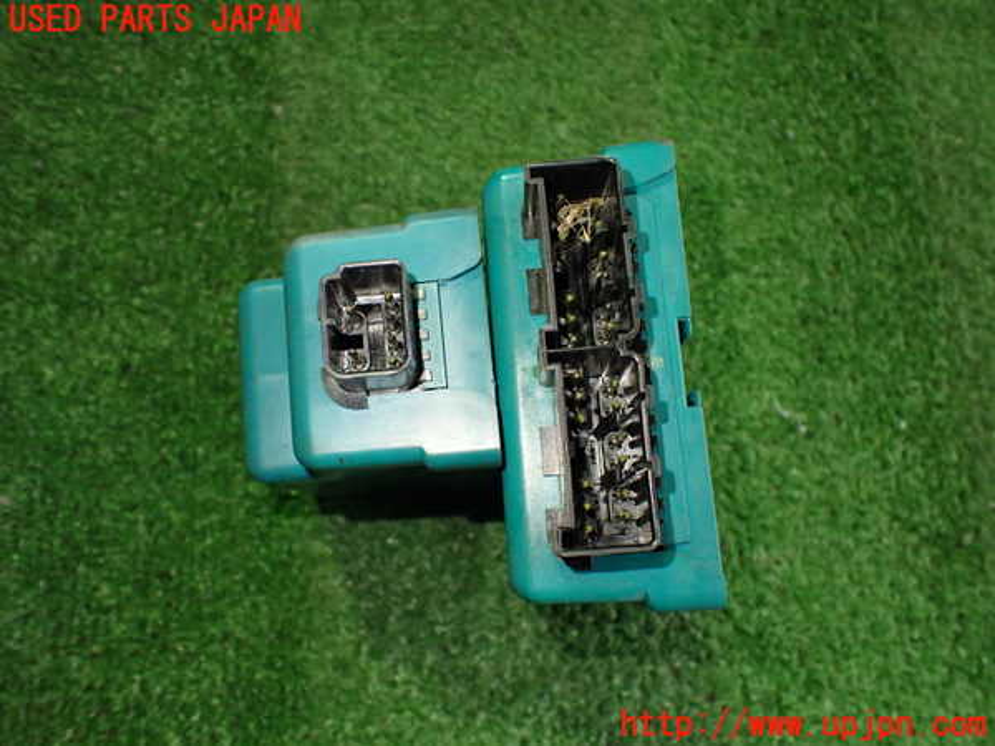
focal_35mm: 30
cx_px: 498
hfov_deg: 60.0
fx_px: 862
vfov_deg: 46.8
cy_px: 373
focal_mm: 5.4
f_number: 2.3
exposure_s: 1/125
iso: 800
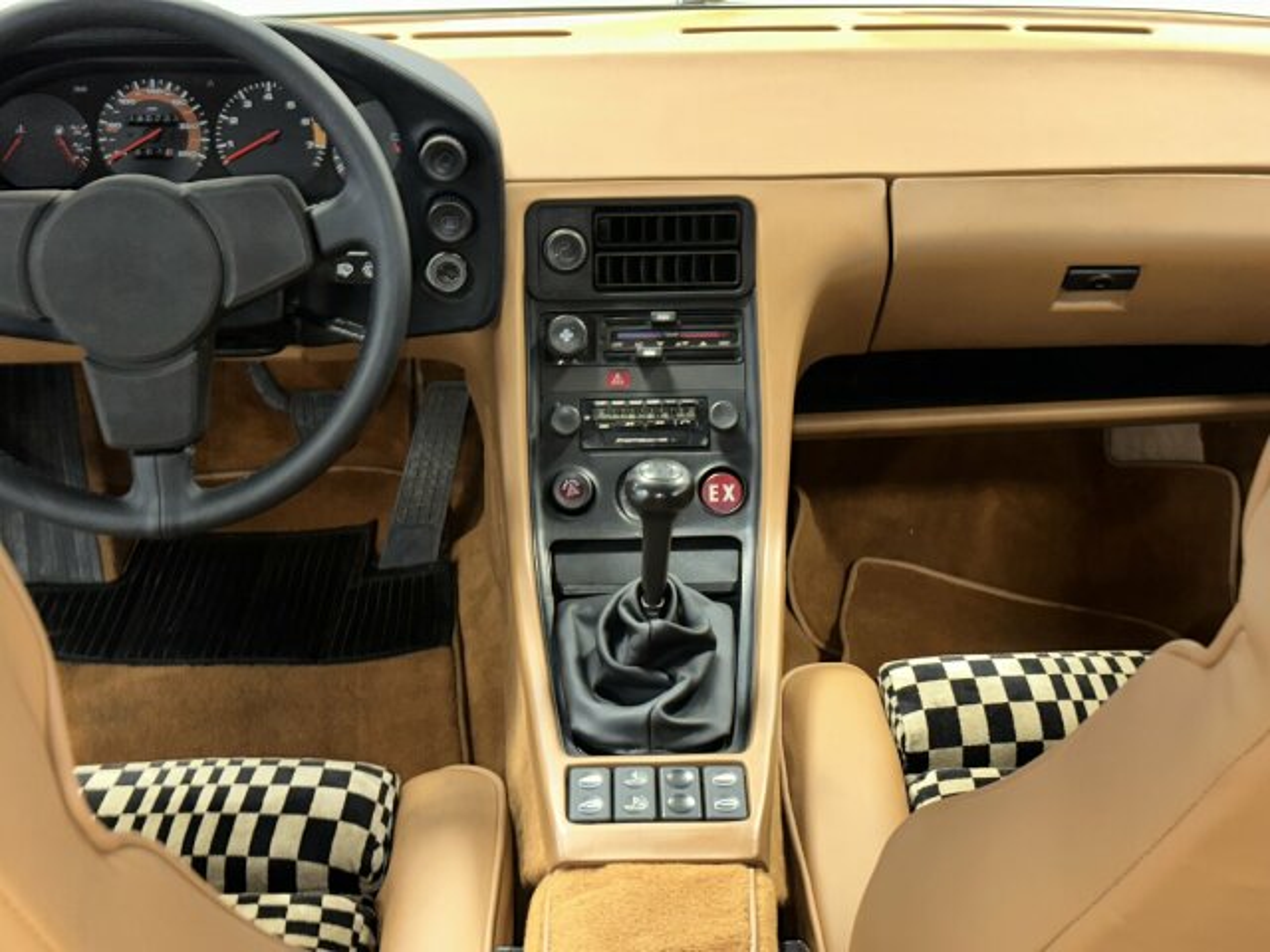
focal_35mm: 48
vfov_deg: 30.3
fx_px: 1761
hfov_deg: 39.7
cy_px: 476
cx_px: 635
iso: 80
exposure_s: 1/7
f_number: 1.78
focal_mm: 6.86
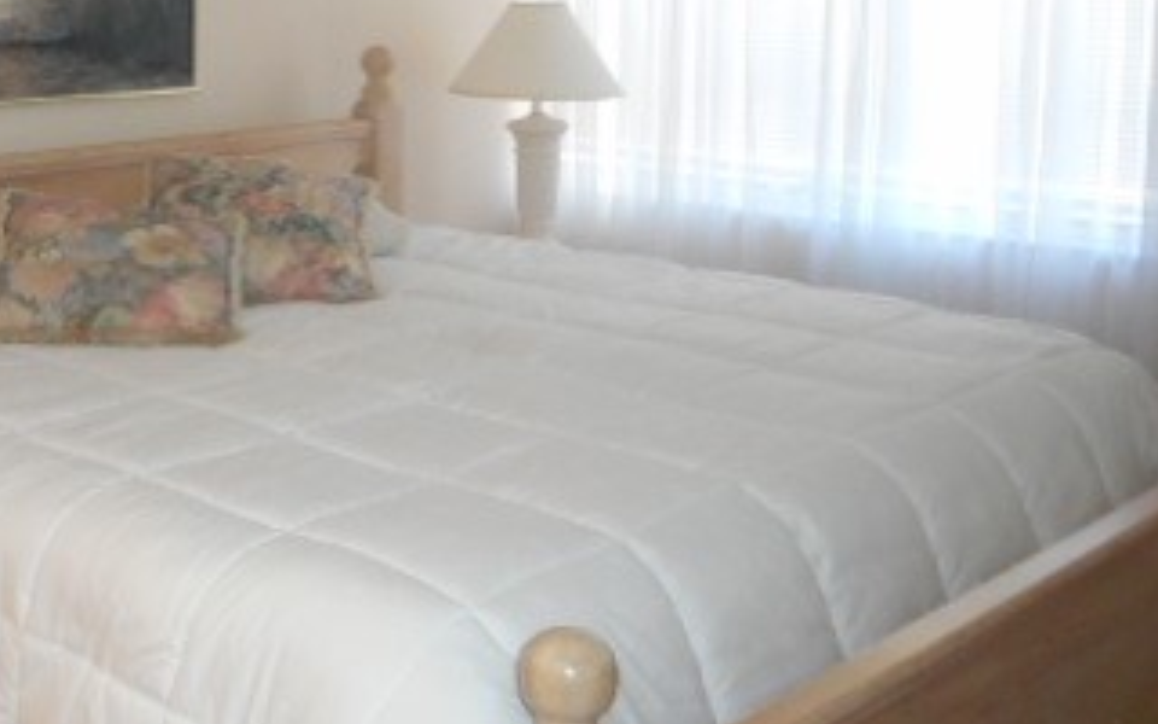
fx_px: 1673
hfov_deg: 37.3
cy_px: 145
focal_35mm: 53
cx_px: 304
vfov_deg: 24.0
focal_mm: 4.5
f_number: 3.7
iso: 320
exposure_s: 1/25
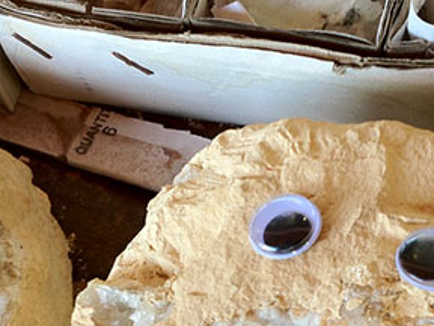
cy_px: 271
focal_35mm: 85
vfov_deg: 17.2
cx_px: 249
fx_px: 1066
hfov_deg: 23.0
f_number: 2.4
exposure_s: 1/60
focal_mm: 4.28
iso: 80
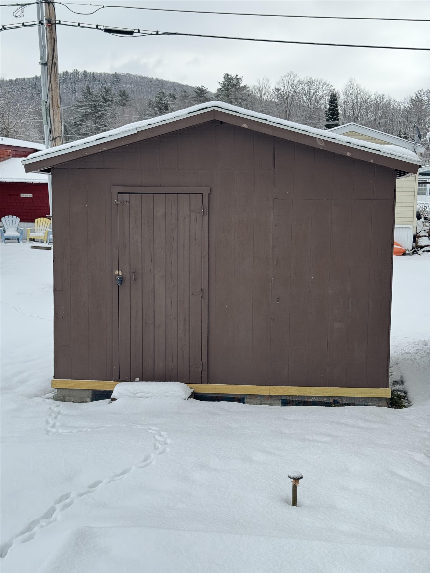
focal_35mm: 48
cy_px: 286
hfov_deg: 30.3
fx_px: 795
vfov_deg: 39.7
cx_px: 215
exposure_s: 1/939
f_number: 1.78
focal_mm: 6.76
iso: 64
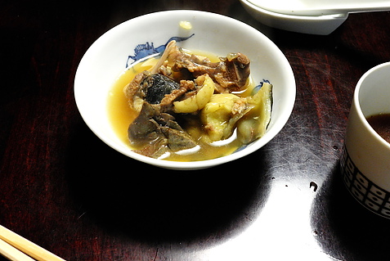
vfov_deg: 30.5
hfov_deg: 44.5
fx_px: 477
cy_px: 99
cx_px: 193
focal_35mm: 44
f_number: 8
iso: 1600
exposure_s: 1/8
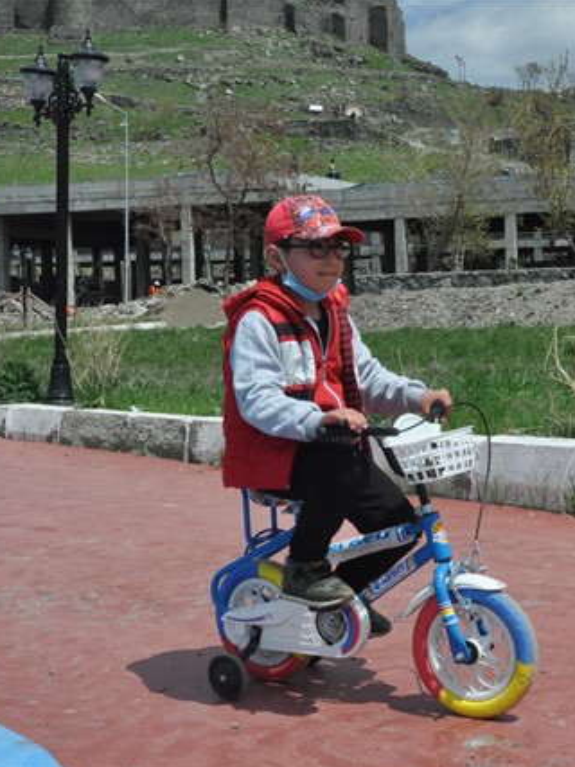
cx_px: 417
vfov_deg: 33.8
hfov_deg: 25.4
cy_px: 384
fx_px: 1263
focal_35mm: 57
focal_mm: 26
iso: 1000
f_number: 14
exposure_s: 1/800
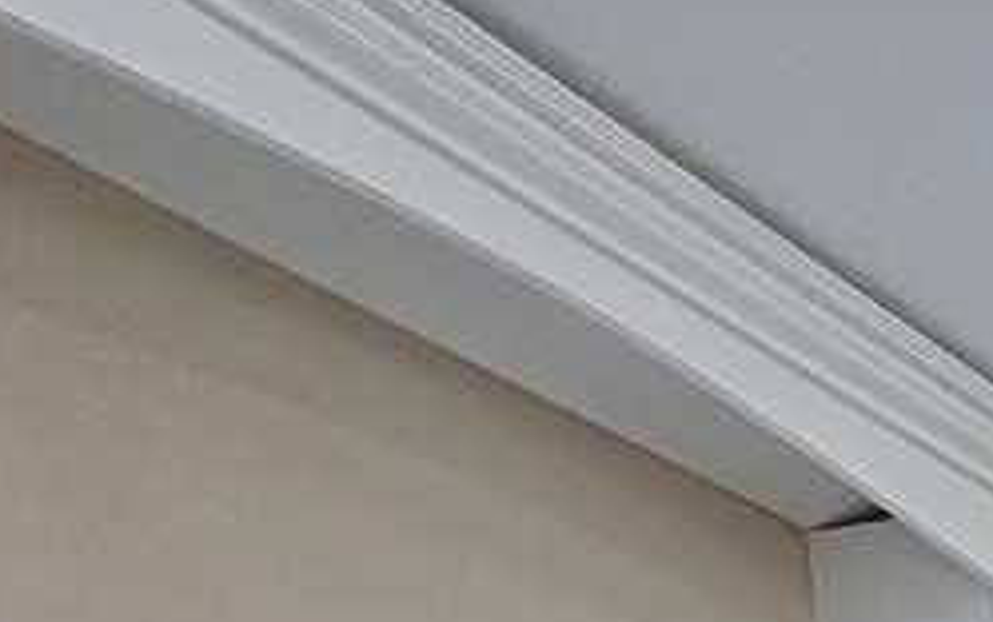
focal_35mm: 61
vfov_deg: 14.7
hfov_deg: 21.4
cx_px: 1799
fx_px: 1652
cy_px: 1447
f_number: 2.2
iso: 125
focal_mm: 2.22
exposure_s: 1/120
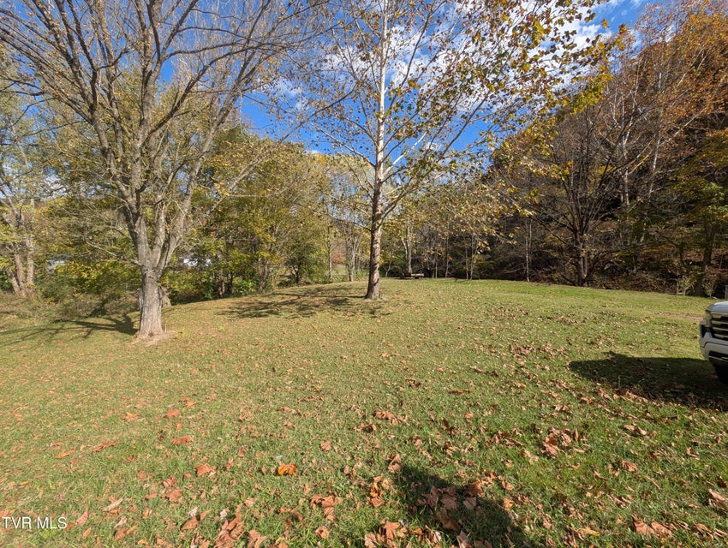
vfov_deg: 94.6
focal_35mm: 12
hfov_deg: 110.5
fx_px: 253
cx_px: 364
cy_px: 274
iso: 36
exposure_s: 1/1044
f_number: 1.95
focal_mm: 2.23
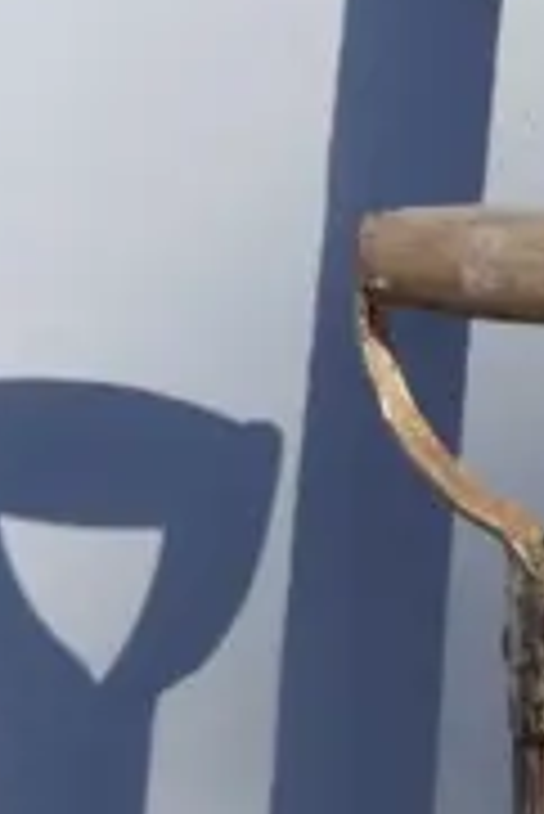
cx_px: 758
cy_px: 1462
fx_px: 5859
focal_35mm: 259
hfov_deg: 5.3
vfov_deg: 7.7
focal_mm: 22
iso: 200
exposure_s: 1/320
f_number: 9
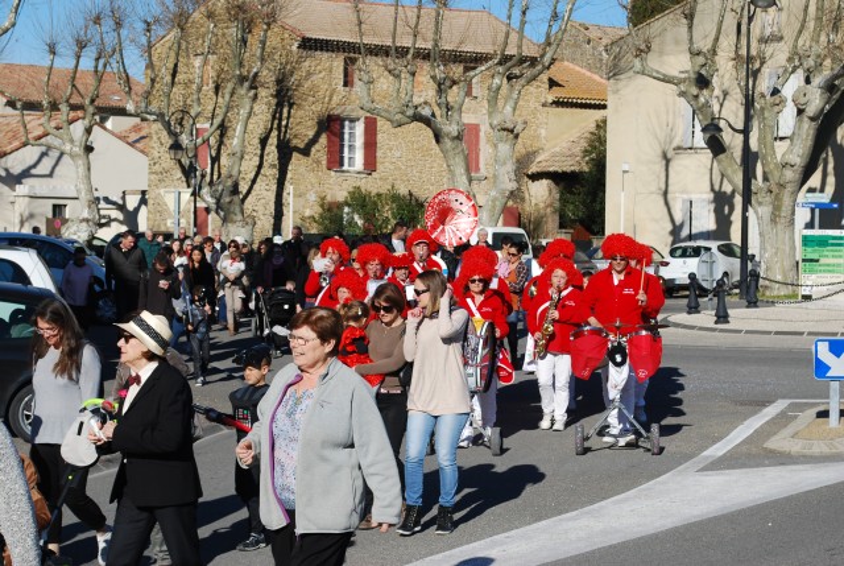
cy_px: 283
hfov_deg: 24.6
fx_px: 1937
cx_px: 422
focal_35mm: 82
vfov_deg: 16.6
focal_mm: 55
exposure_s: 1/320
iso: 100
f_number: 9
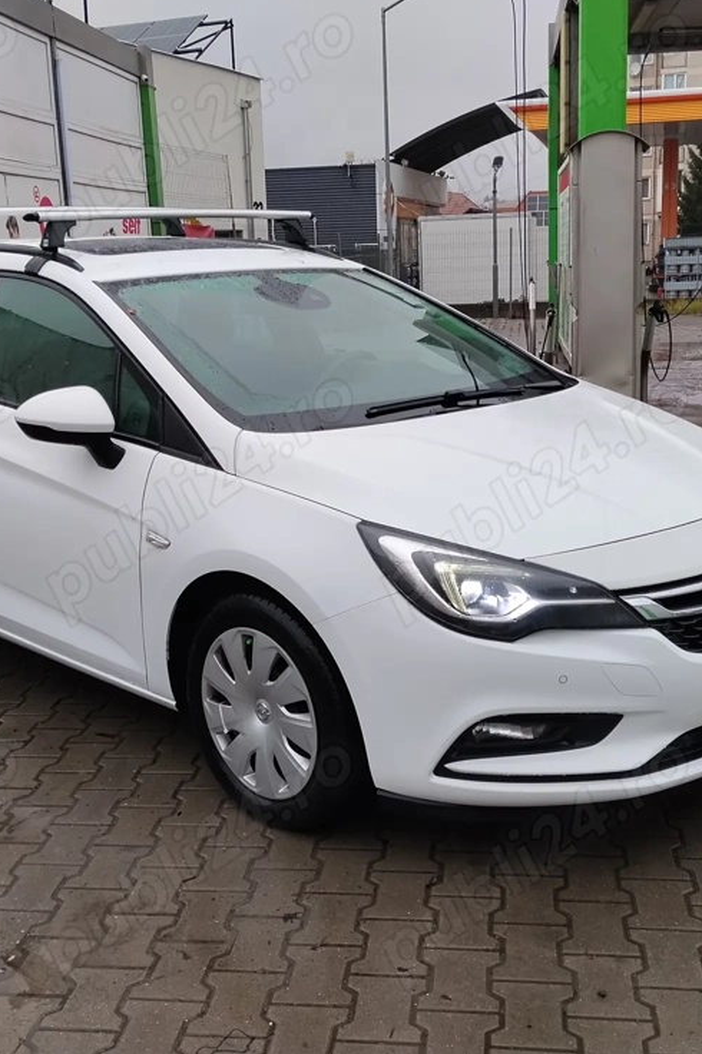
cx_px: 365
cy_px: 518
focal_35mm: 41
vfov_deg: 47.4
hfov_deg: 32.6
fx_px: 1200
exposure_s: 1/101
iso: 50
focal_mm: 4.22
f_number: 1.8
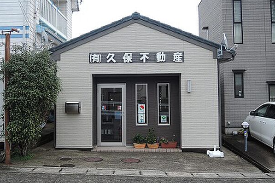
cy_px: 85
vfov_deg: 34.2
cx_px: 131
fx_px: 298
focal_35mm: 39
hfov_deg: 49.5
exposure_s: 1/160
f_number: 3.5
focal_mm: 7.5
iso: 80
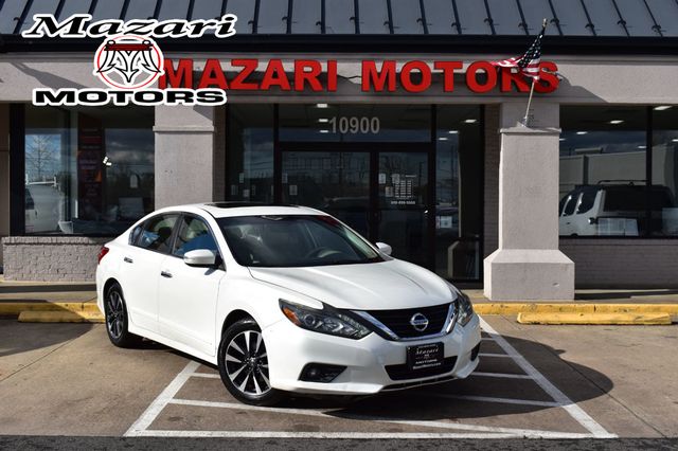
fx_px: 847
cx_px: 339
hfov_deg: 43.6
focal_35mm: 45
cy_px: 226
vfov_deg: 29.8
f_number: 11
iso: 200
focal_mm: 30
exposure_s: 1/500
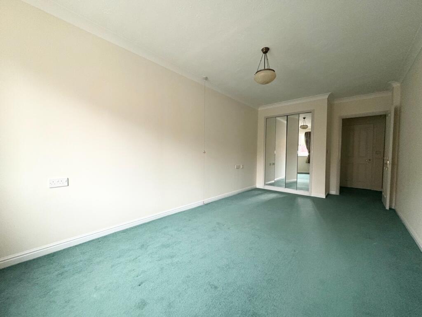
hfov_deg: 102.1
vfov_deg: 85.7
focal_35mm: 14
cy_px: 158
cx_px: 211
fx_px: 171
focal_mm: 2.22
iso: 640
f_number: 2.2
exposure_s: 1/60
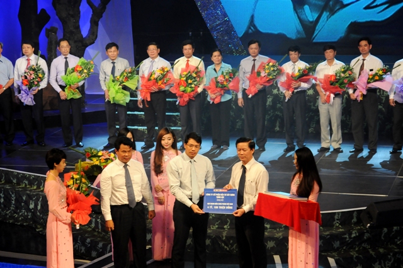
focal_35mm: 112
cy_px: 134
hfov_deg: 18.2
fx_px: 1258
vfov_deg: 12.1
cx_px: 202
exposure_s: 1/100
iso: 1600
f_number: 5.6
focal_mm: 75
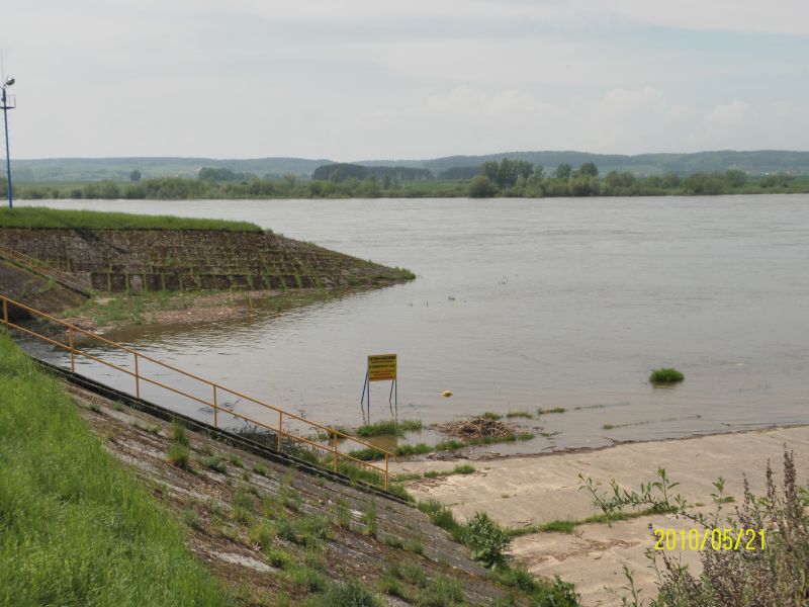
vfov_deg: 31.5
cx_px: 404
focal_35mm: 46
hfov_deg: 41.2
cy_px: 304
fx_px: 1075
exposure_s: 1/500
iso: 64
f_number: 5.6
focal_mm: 8.2
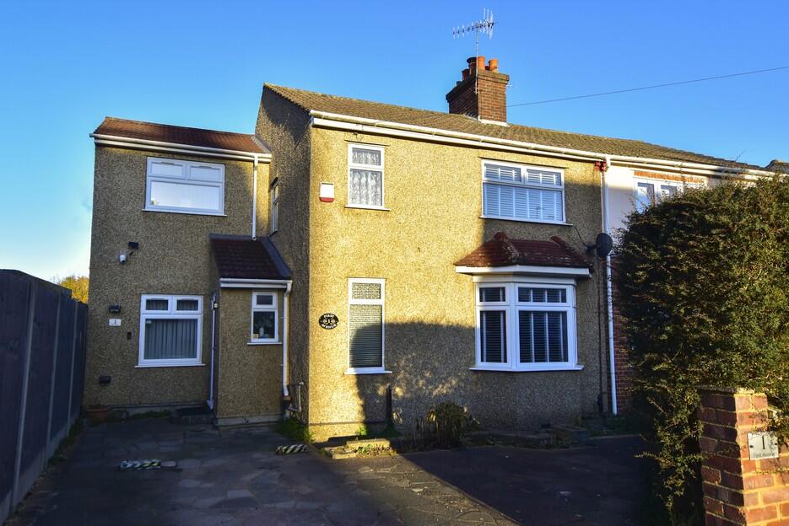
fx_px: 504
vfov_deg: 55.1
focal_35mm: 23
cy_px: 274
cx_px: 364
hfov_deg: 76.0
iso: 640
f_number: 8
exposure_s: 1/500
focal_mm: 14
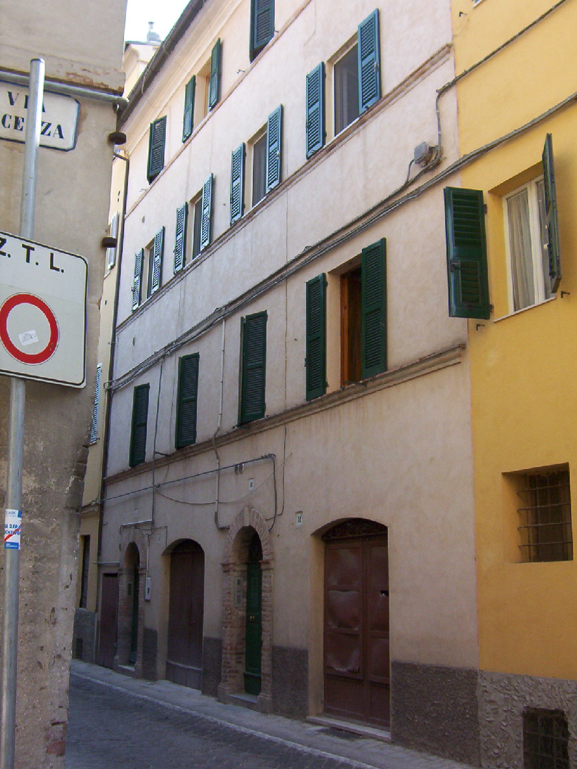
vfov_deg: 51.4
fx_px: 800
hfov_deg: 39.7
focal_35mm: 36
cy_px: 384
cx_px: 288
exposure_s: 1/453
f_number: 2.76
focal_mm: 5.54
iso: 100
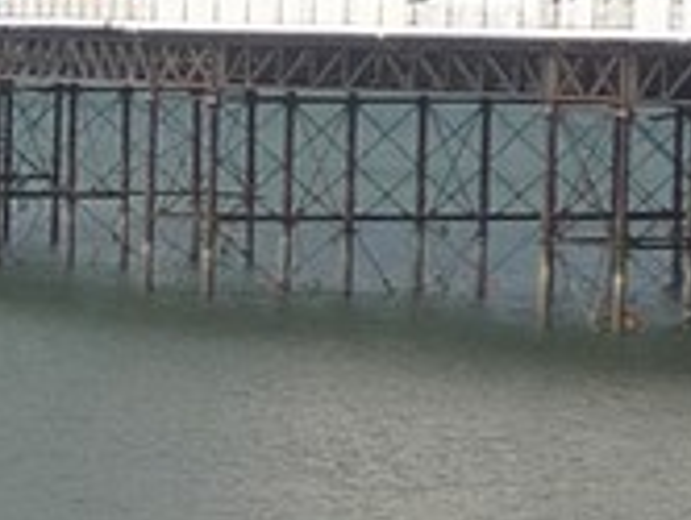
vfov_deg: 4.9
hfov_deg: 6.1
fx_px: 6037
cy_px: 208
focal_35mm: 302
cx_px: -1249
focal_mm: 6
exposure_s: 1/800
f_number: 3.7
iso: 100
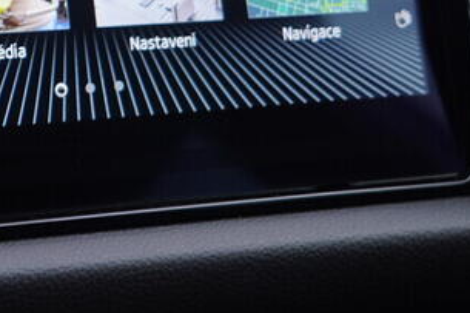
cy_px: -153
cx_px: -77
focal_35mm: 121
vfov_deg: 10.9
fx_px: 1579
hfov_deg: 16.3
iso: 125
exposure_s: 1/50
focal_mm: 24
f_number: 3.2
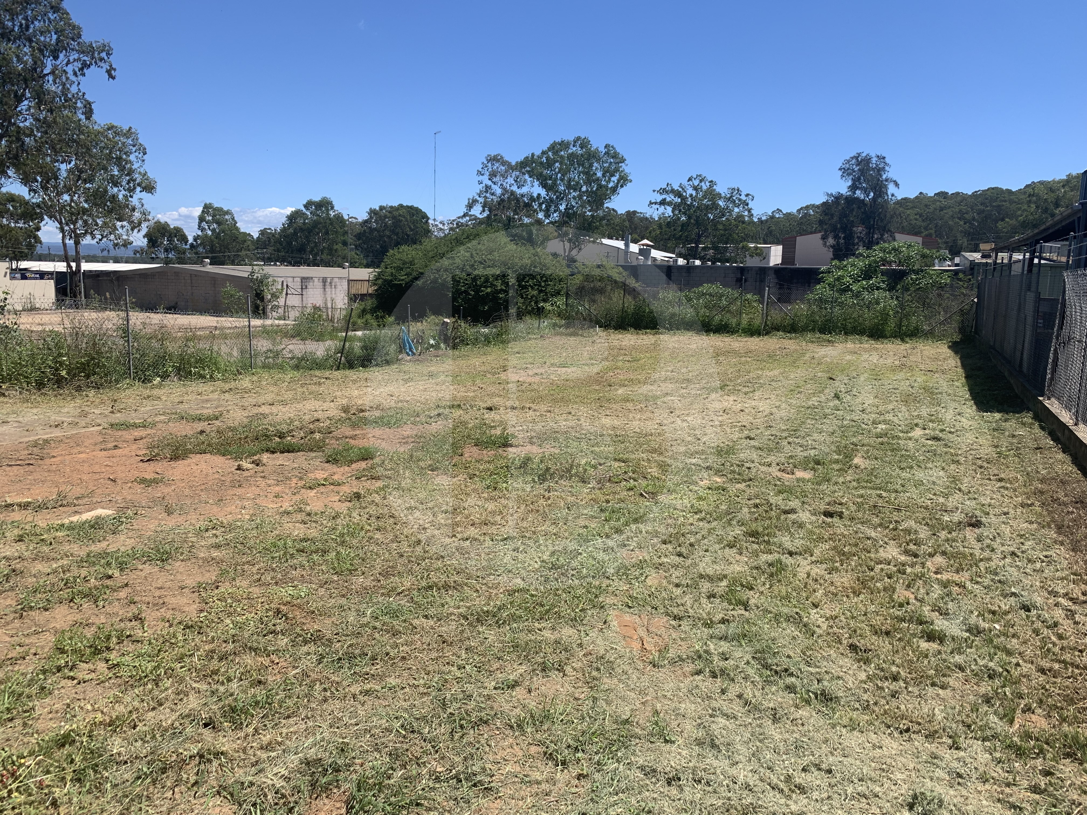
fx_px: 816
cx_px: 544
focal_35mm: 26
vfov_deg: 53.1
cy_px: 408
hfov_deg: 67.3
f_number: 1.8
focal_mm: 4.25
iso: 25
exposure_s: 1/2114
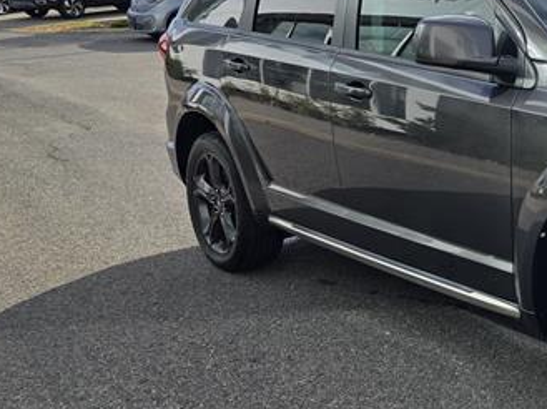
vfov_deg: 26.0
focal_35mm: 56
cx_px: 617
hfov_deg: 30.4
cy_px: 180
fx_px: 884
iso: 64
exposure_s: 1/7944
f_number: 1.7
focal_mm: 6.3
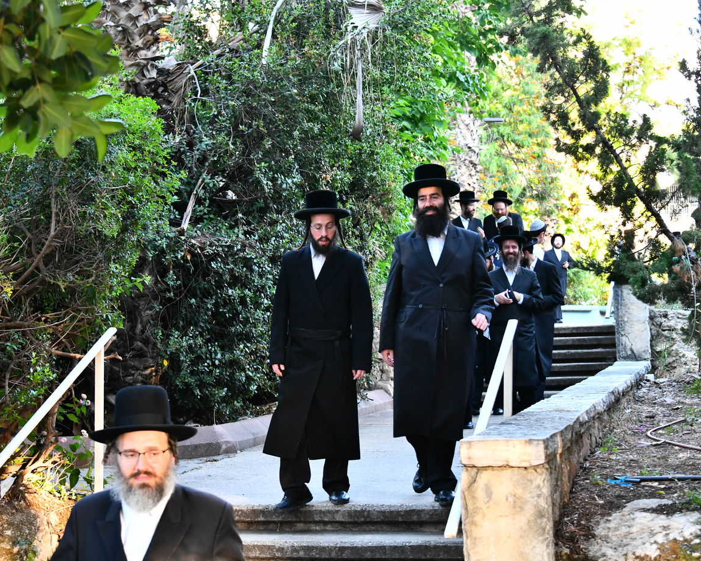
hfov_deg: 25.7
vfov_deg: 20.7
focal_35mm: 74
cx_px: 329
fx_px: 1535
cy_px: 280
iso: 2000
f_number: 5.6
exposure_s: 1/160
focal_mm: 65
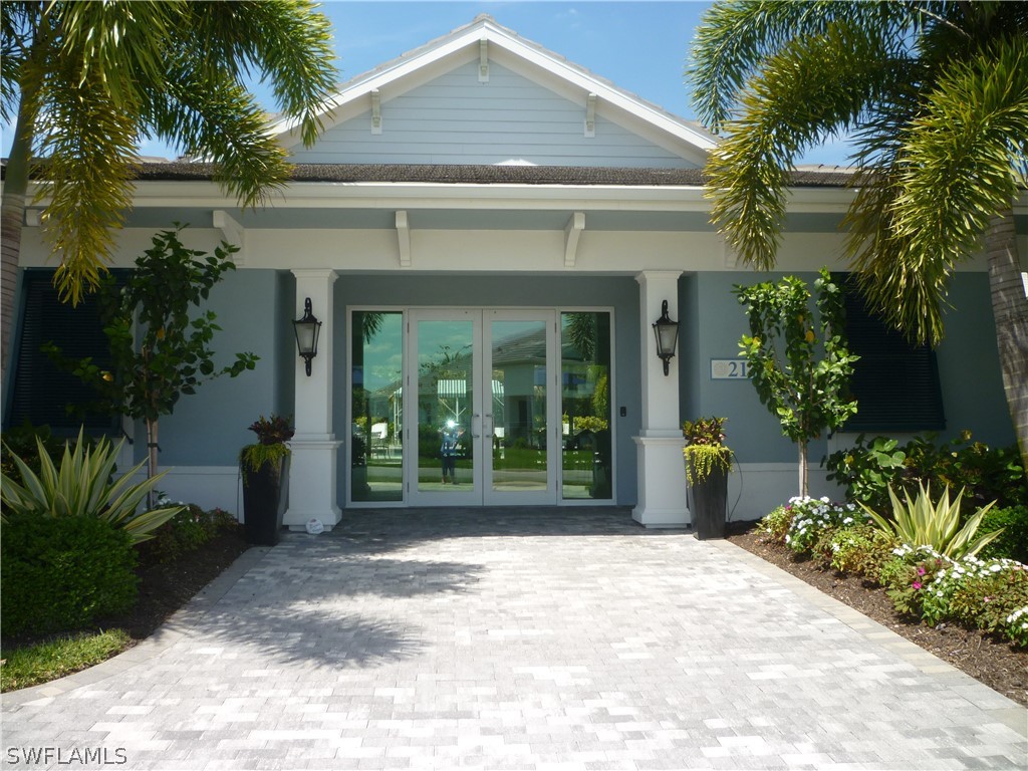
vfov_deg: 48.2
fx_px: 861
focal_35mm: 29
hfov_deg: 61.7
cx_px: 514
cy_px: 386
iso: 100
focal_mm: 5.2
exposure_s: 1/500
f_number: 3.5
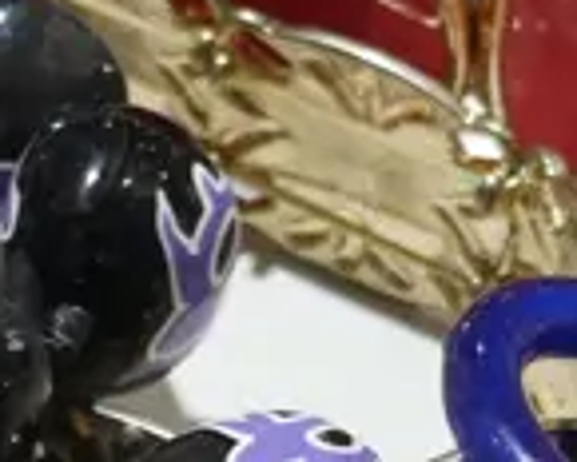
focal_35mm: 275
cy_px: 814
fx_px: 4696
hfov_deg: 7.0
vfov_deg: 5.5
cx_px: 458
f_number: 4.5
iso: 320
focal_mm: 20
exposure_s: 1/60
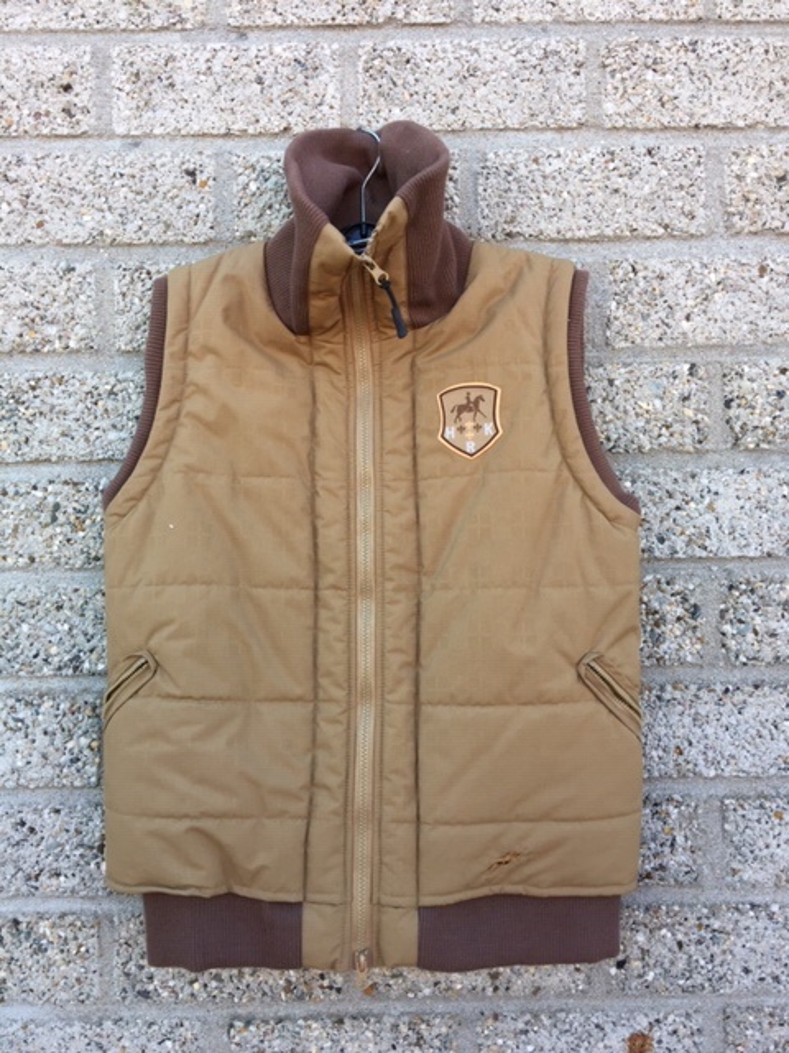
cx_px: 394
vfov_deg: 61.7
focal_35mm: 29
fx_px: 881
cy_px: 526
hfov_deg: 48.2
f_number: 2.2
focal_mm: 4.15
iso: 32
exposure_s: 1/169
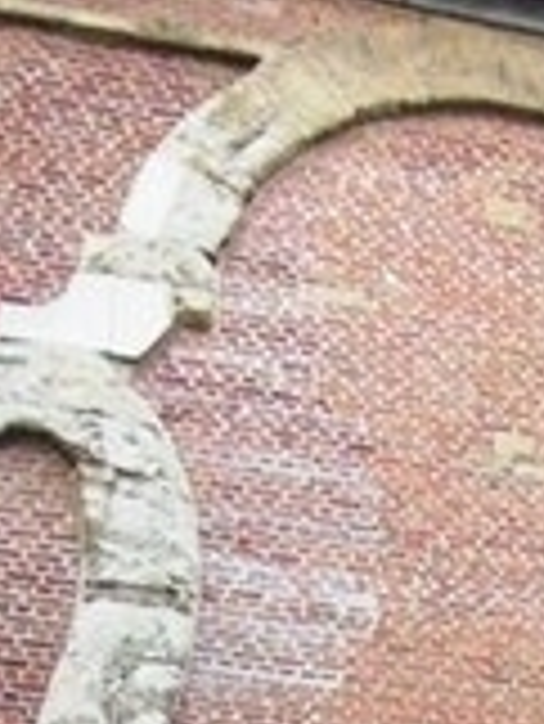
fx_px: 2490
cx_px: 571
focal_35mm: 119
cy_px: 1345
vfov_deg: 14.4
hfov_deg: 12.3
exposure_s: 1/200
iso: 320
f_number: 2.9
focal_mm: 5.7
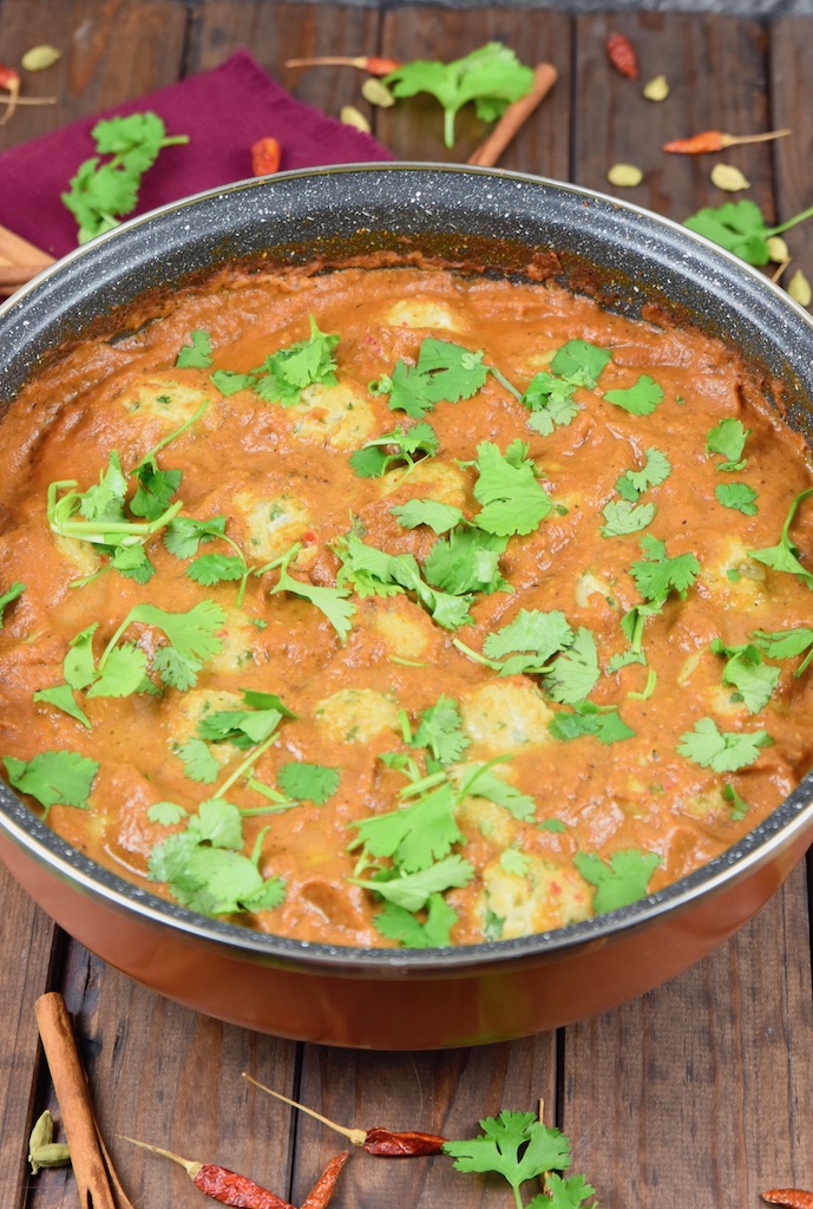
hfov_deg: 16.7
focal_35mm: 82
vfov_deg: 24.5
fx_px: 2777
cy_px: 604
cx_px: 406
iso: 560
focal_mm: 55
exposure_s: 1/60
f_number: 4
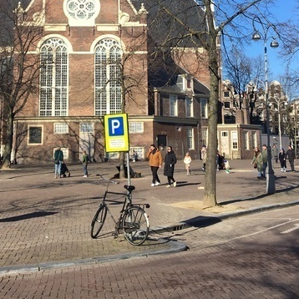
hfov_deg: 31.0
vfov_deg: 30.1
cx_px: 124
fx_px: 537
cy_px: 46
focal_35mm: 55
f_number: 2.2
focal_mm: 4.15
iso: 25
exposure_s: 1/1304
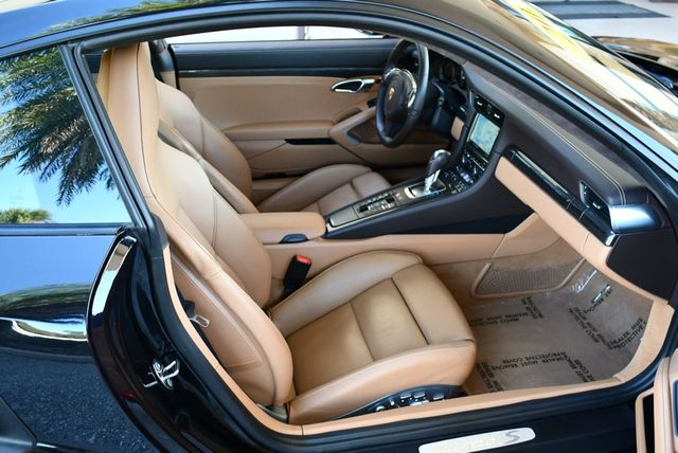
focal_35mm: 36
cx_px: 339
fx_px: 679
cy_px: 226
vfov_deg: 36.9
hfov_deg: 53.1
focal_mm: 18
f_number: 3.5
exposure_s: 1/200
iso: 800
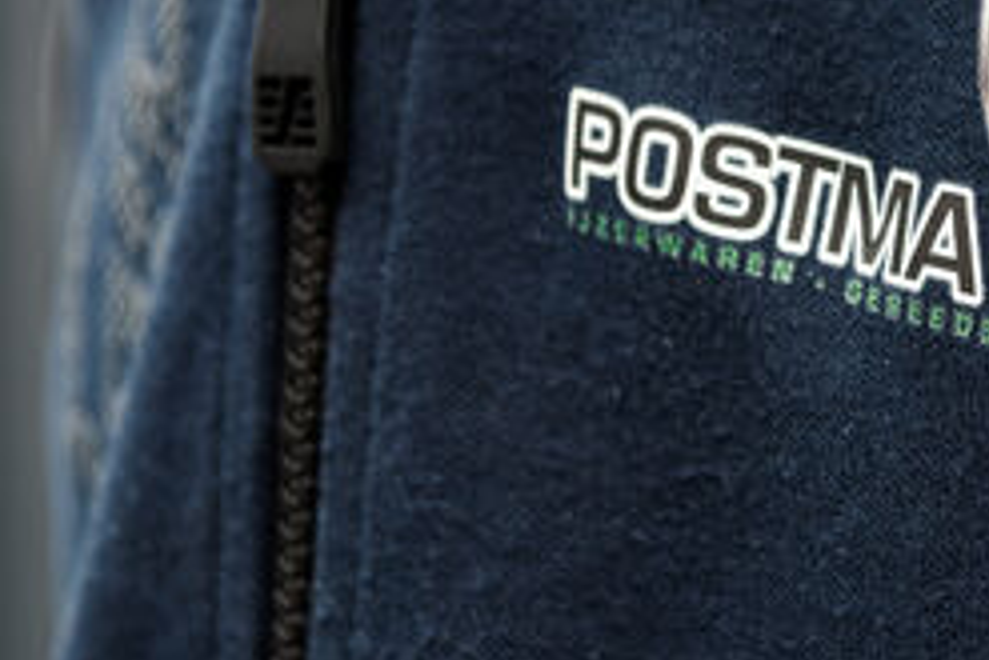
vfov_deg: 7.2
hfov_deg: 10.6
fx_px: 5250
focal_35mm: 191
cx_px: 1057
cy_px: 32
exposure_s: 1/160
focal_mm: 70
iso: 320
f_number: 5
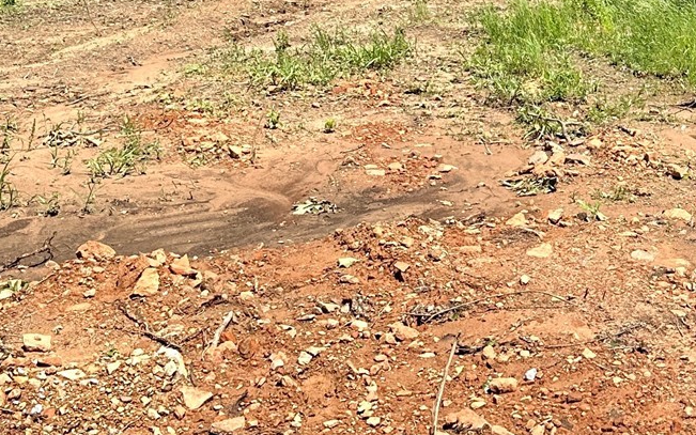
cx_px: 578
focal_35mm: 75
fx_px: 1423
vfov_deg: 16.5
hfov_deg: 26.8
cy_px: -111
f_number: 1.78
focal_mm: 6.86
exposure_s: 1/2882
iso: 80
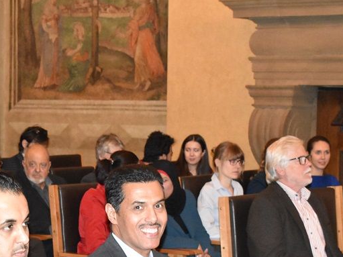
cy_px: 217
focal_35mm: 133
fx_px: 1318
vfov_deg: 11.1
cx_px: 115
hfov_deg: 14.8
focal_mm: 46
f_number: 8
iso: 6400
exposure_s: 1/80
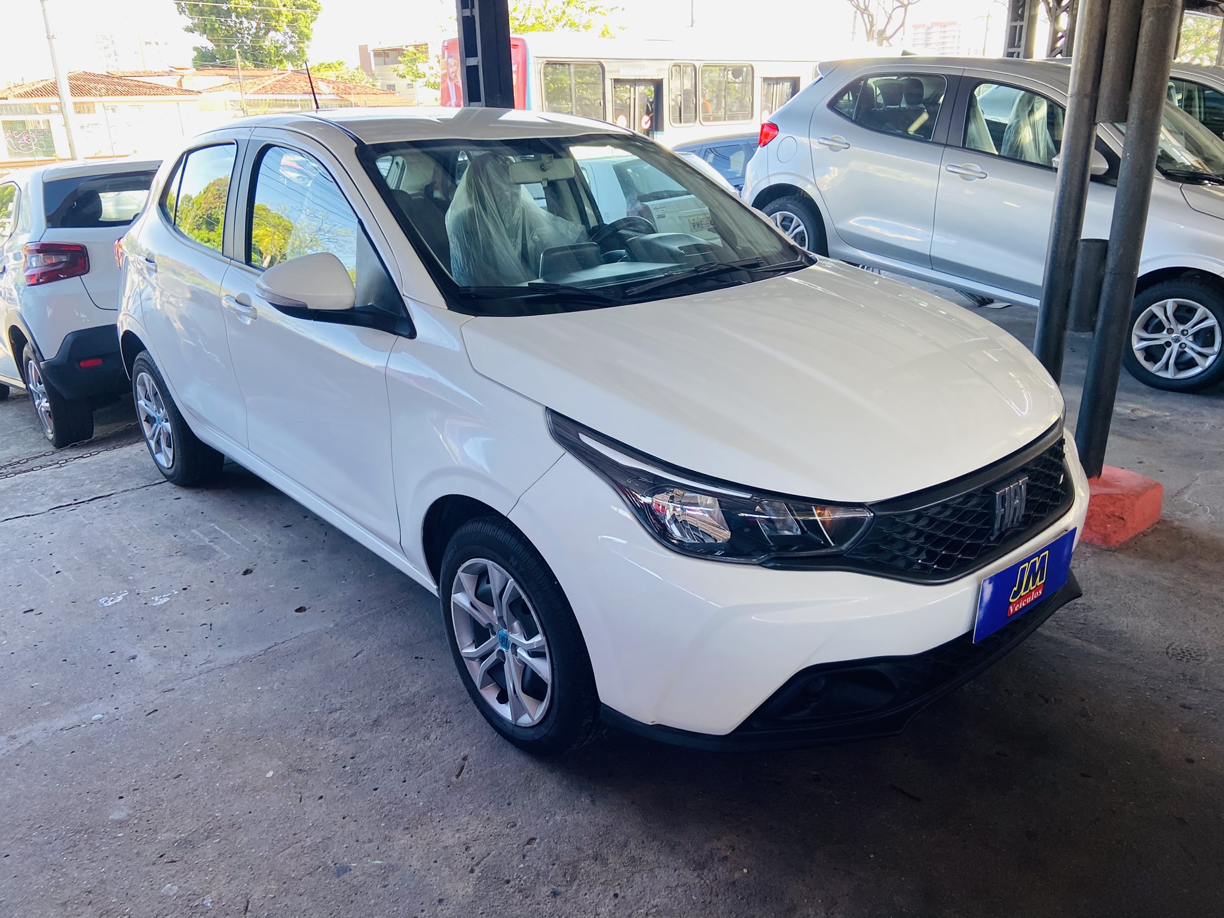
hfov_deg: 67.3
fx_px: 919
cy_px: 459
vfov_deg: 53.1
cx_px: 612
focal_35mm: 26
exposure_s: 1/122
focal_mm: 4.25
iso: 64
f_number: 1.8
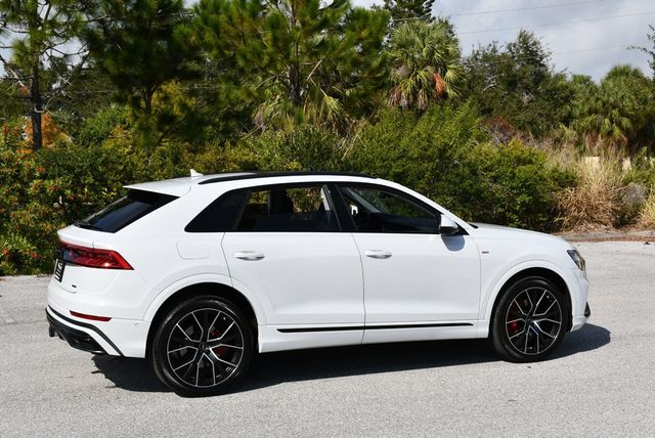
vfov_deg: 26.0
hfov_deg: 38.2
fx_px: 947
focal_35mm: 52
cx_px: 328
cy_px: 219
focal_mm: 26
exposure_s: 1/320
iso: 100
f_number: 9
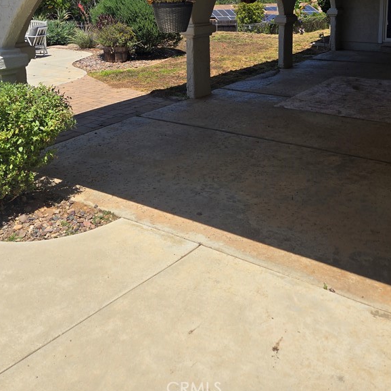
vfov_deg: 42.8
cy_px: 51
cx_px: 198
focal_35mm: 36
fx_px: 460
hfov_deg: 46.0
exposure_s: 1/1962
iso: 25
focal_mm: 5.4
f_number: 1.8
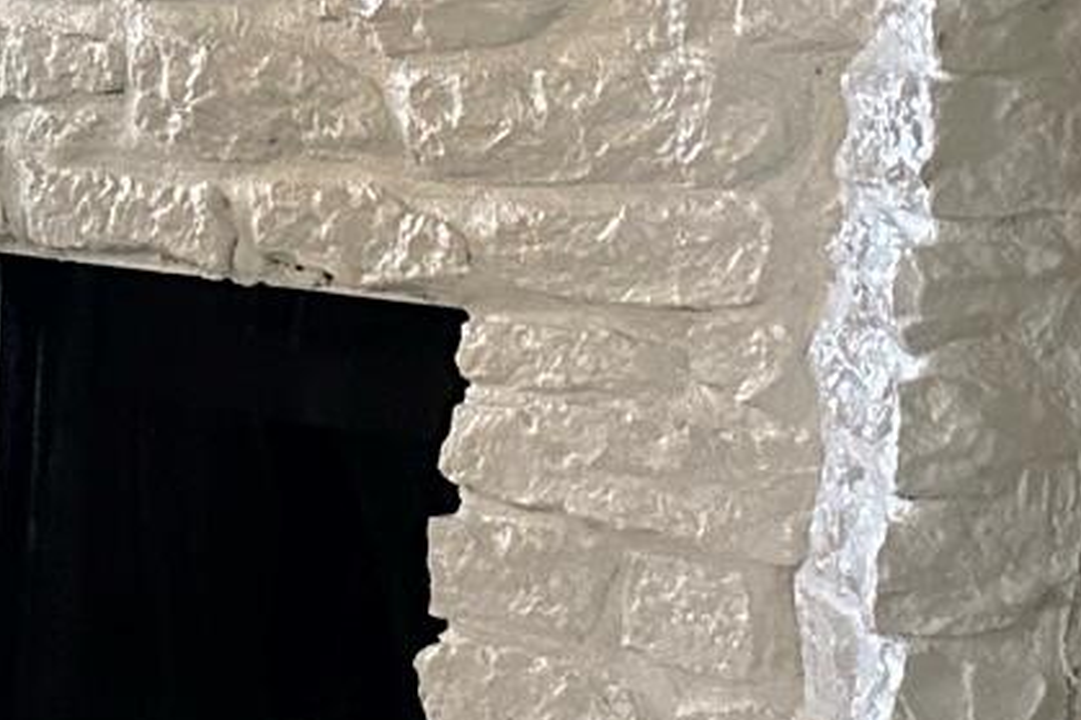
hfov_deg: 13.6
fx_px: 3662
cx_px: -1249
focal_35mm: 122
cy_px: 428
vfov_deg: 11.2
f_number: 1.78
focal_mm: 6.86
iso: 640
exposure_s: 1/60
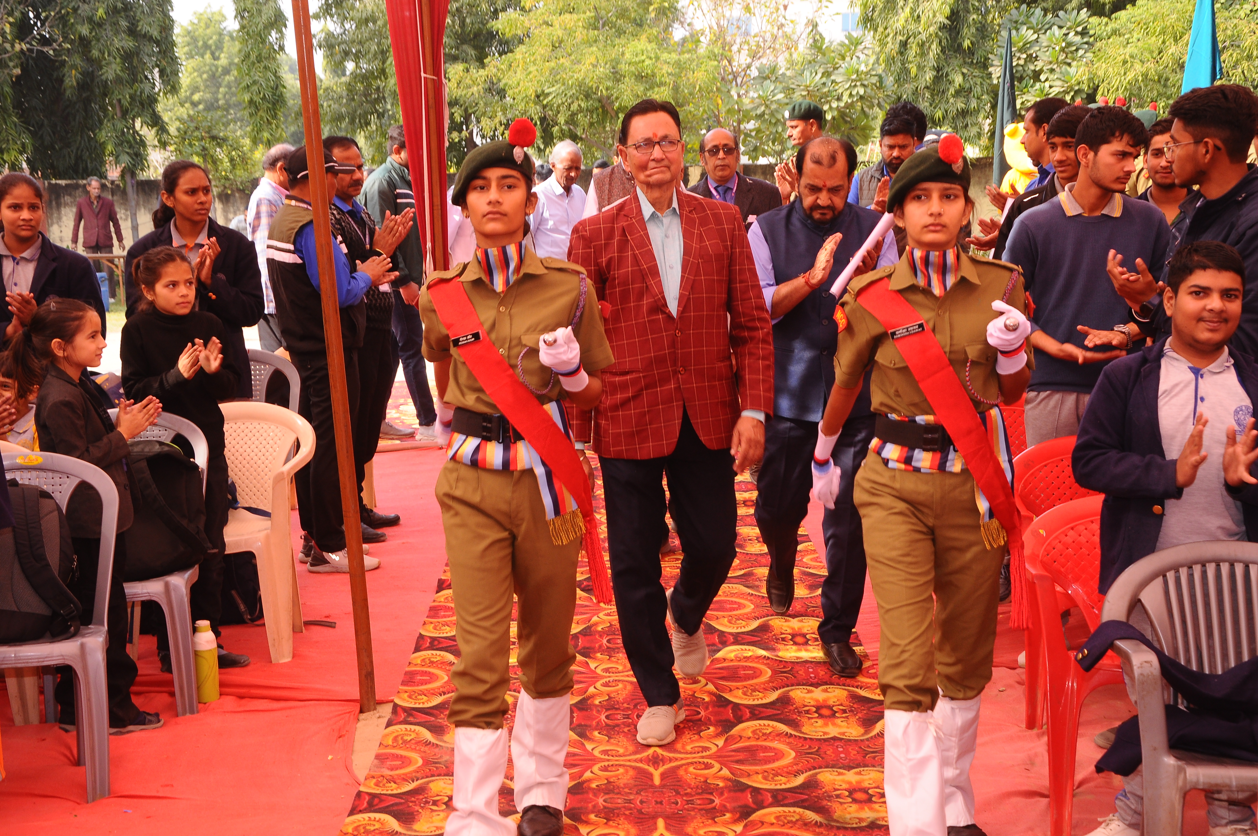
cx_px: 629
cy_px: 418
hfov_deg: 37.9
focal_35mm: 52
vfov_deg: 25.7
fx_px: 1832
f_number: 8
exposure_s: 1/125
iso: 320
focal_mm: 35
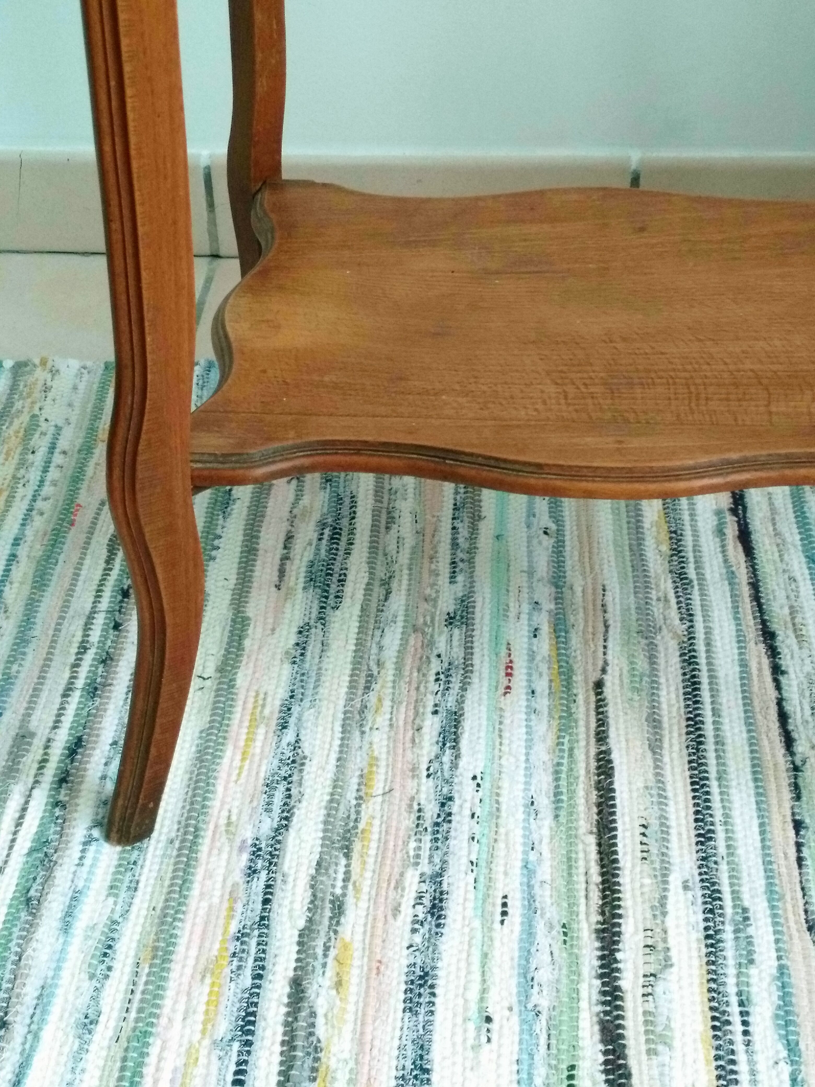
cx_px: 408
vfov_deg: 63.4
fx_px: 879
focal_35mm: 28
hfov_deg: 49.7
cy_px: 544
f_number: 2
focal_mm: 2.96
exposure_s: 1/33
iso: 429
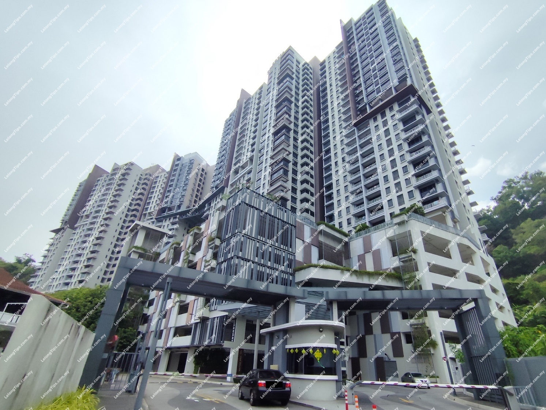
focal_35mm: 16
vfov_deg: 78.1
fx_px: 252
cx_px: 273
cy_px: 205
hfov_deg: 94.5
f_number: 2.2
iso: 50
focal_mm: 1.65
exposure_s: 1/3065
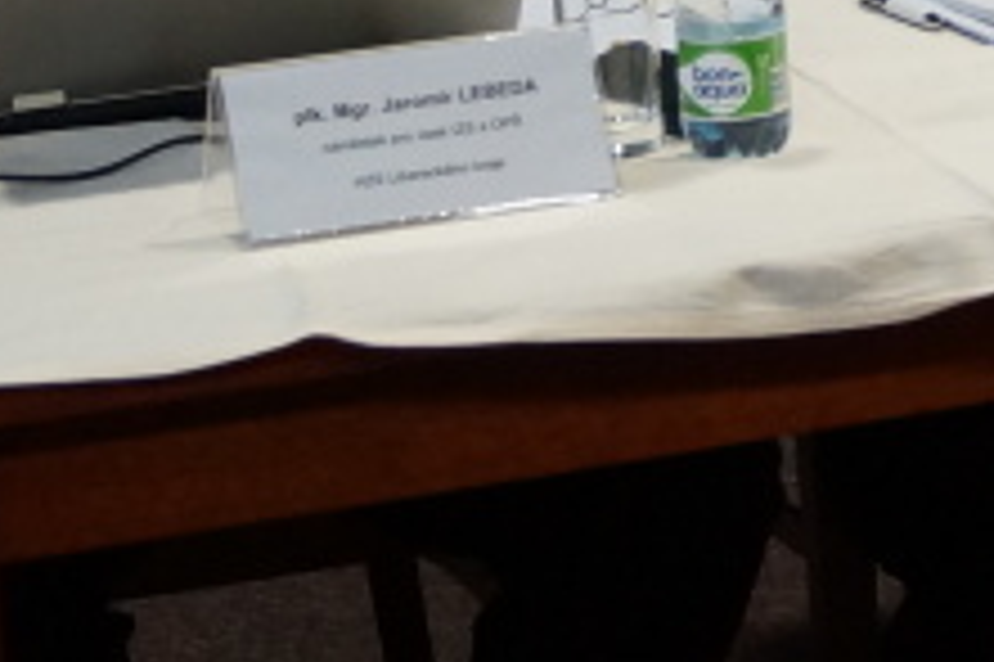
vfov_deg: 7.4
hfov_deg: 10.6
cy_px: -437
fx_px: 4994
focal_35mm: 181
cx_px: 1840
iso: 1000
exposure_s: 1/60
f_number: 4.5
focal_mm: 26
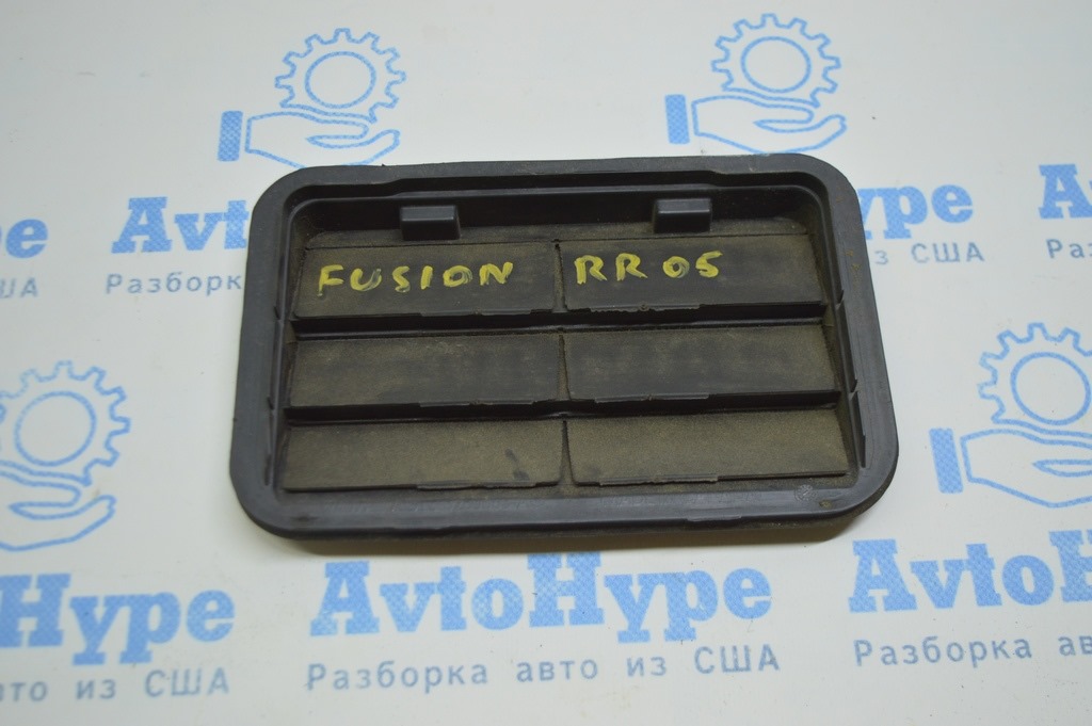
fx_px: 1273
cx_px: 546
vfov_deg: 31.8
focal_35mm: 42
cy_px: 363
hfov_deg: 46.4
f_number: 4.2
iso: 400
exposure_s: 1/60
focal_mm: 28
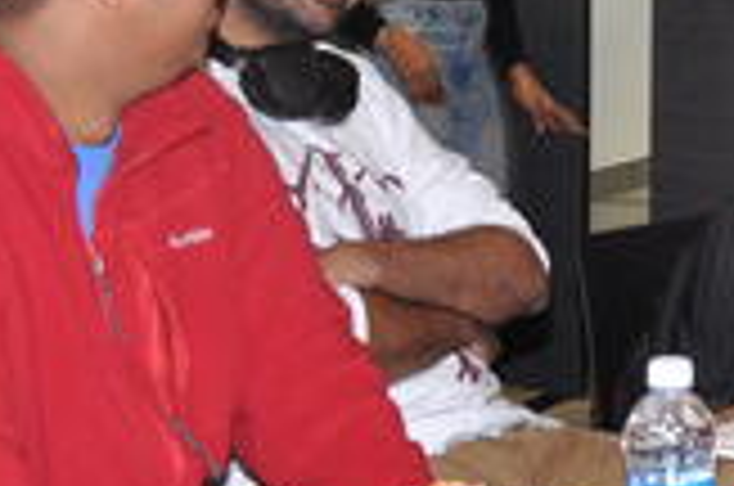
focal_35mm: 142
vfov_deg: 9.6
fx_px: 2890
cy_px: 74
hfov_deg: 14.2
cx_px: 784
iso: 200
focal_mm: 28
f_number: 5.6
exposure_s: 1/30
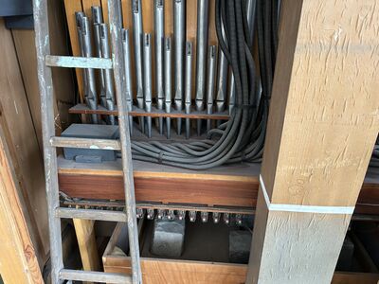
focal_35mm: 26
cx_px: 190
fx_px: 285
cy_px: 142
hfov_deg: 67.3
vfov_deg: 53.1
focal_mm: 5.7
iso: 250
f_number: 1.5
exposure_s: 1/60
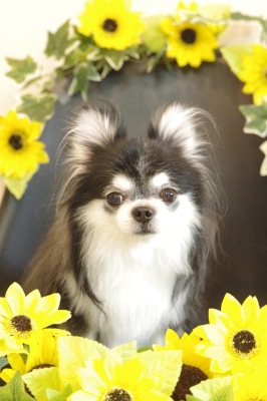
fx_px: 1248
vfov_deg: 18.3
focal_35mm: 112
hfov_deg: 12.2
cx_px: 134
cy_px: 200
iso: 3200
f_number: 4
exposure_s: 1/60
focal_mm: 75
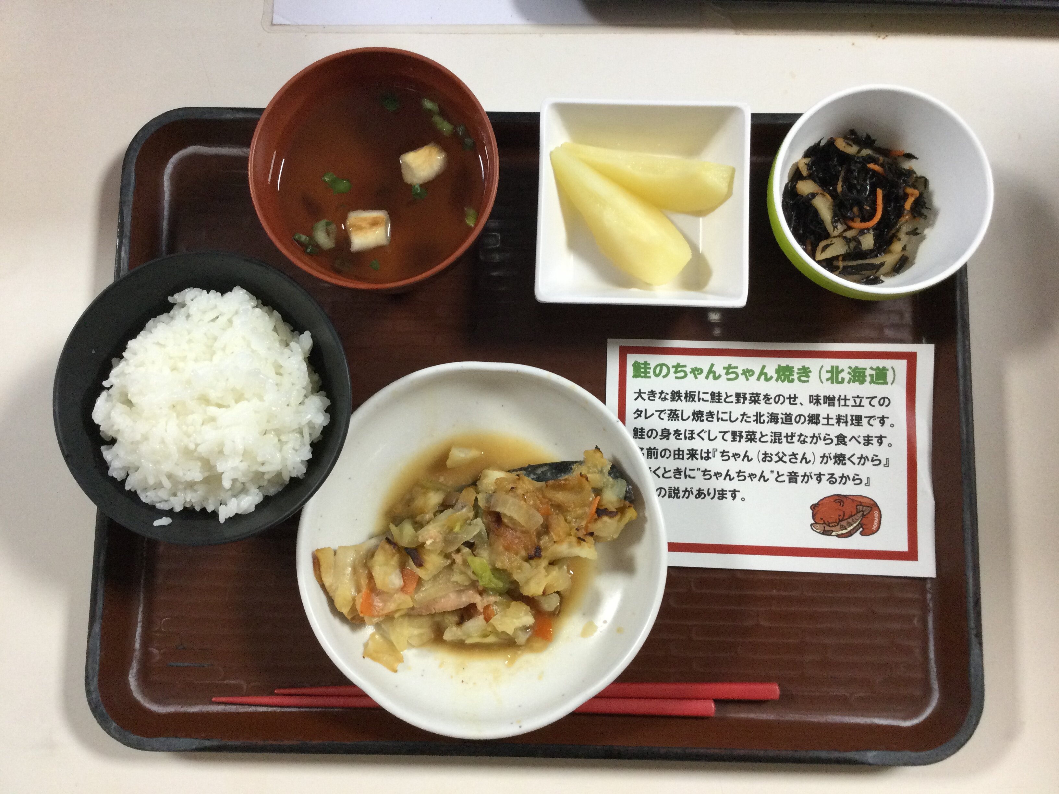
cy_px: 397
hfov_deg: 58.4
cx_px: 530
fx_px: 948
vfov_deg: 45.4
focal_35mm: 31
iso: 100
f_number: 2.4
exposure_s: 1/30
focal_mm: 3.3
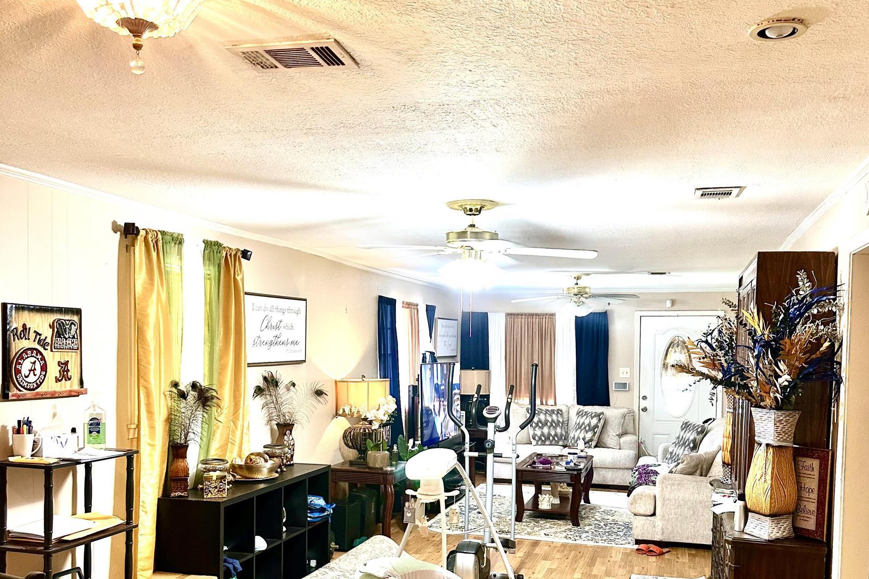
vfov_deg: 38.6
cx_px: 441
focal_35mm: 34
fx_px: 821
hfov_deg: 55.8
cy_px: 369
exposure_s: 1/60
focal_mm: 6.86
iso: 200
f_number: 1.78
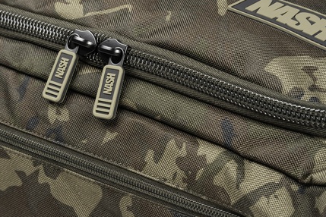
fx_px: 1078
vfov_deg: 11.5
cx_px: 100
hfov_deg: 17.1
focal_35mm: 119
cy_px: 81
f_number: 8
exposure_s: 1/250
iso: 200
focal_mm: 85
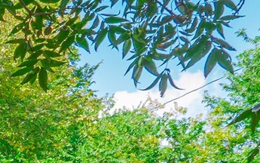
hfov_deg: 15.6
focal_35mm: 88
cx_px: -326
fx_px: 624
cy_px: 311
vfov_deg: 13.1
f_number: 8
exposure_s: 1/50
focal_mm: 7
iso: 200
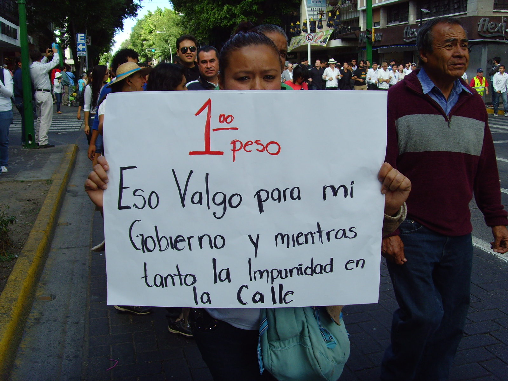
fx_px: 572
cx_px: 254
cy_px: 190
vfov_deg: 36.8
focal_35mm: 39
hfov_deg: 47.9
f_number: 3.5
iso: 80
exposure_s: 1/350
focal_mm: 6.6
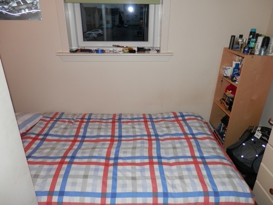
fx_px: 197
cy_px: 102
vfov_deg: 54.9
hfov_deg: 69.4
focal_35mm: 25
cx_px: 136
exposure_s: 1/30
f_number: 3
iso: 100
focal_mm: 4.5
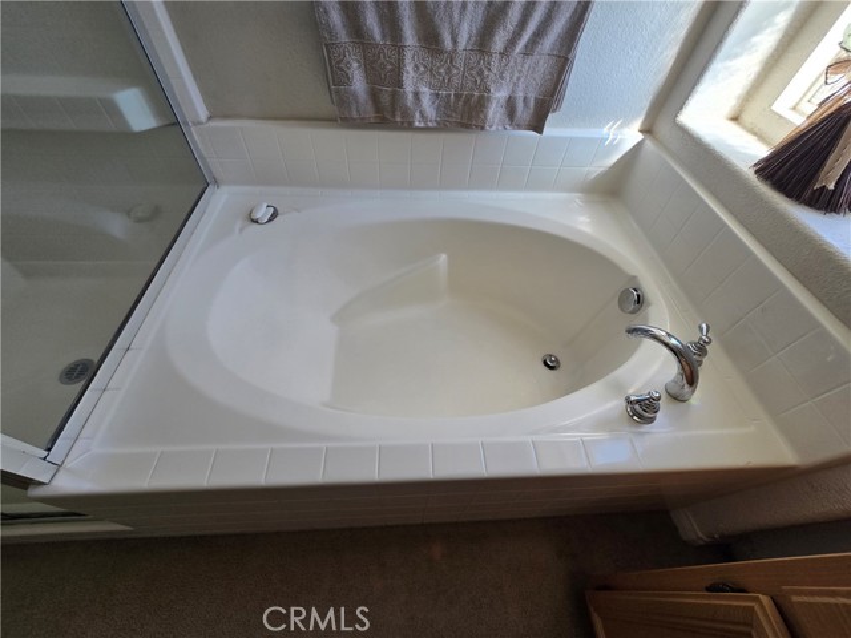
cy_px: 319
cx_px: 426
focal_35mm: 13
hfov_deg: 106.2
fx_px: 320
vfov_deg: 89.9
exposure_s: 1/120
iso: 80
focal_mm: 2.2
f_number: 2.2
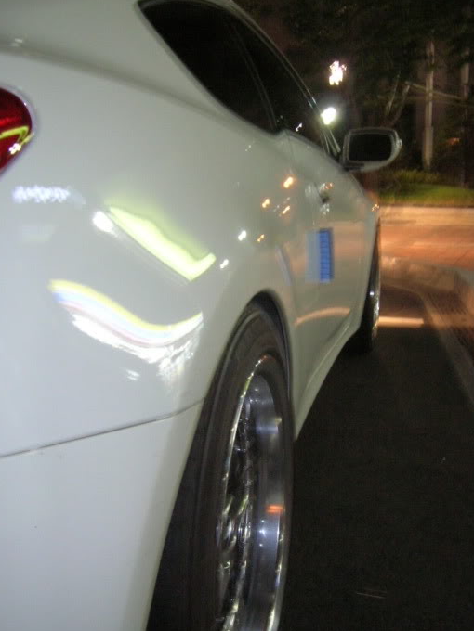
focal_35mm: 40
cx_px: 257
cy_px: 367
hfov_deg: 35.9
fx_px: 730
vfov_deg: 46.6
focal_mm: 5.7
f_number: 2.9
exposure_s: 1/4.4
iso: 200
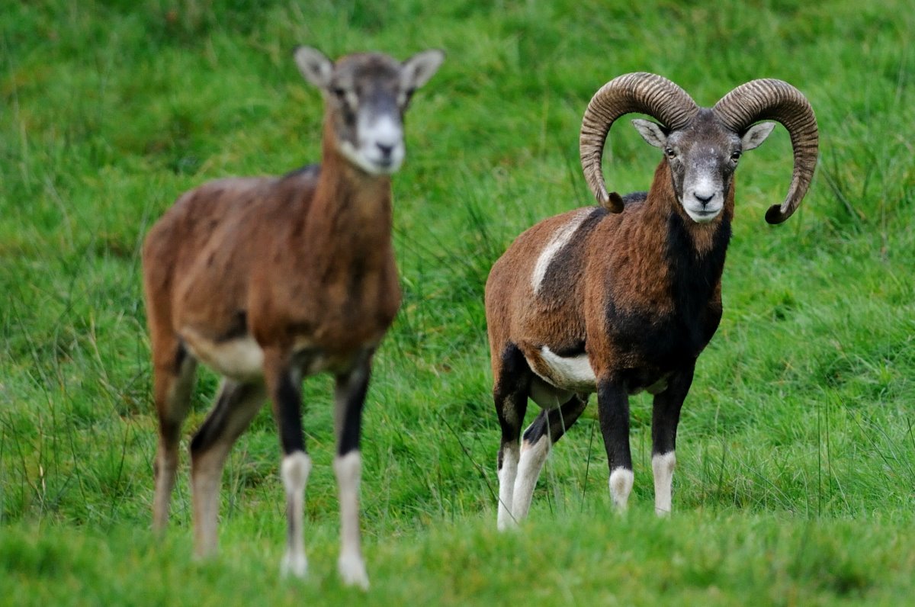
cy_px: 304
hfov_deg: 4.6
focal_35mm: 450
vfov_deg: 3.0
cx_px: 458
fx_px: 11419
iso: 800
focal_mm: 300
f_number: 4
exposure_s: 1/60
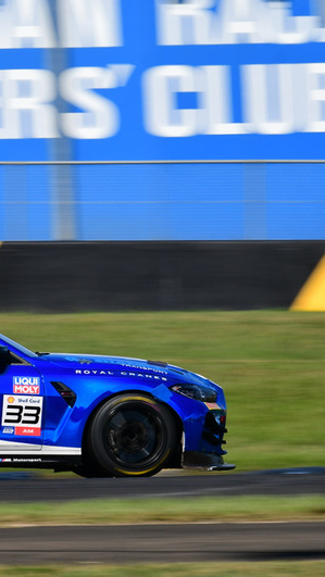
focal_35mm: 462
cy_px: 289
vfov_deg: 4.7
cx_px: -75
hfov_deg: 2.6
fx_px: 7069
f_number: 11
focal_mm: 195
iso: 200
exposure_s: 1/320
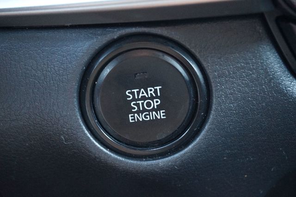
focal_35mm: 58
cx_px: 148
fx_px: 481
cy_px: 98
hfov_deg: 34.2
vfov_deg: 23.2
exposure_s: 1/30
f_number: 5.6
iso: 3200
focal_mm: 39
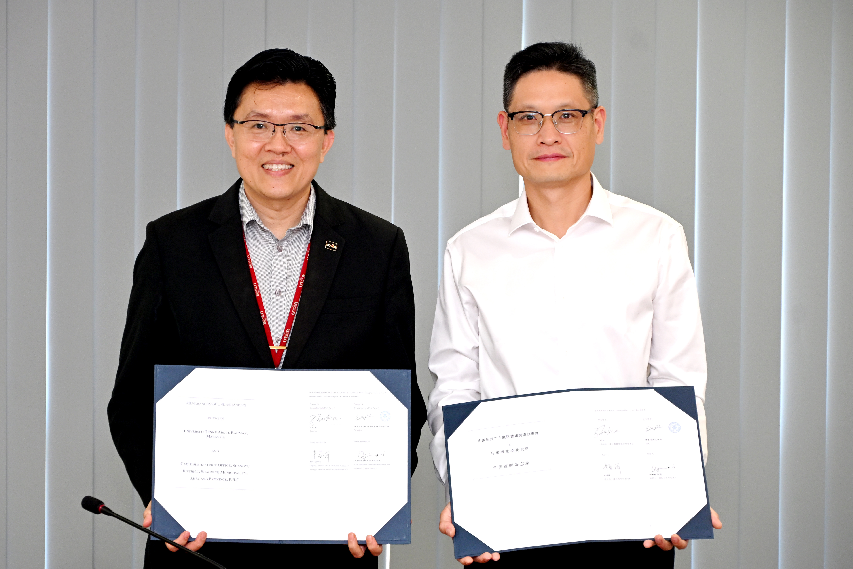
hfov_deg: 17.1
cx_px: 426
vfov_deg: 11.4
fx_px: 2843
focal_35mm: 120
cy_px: 284
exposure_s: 1/30
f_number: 5.3
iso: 720
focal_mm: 80
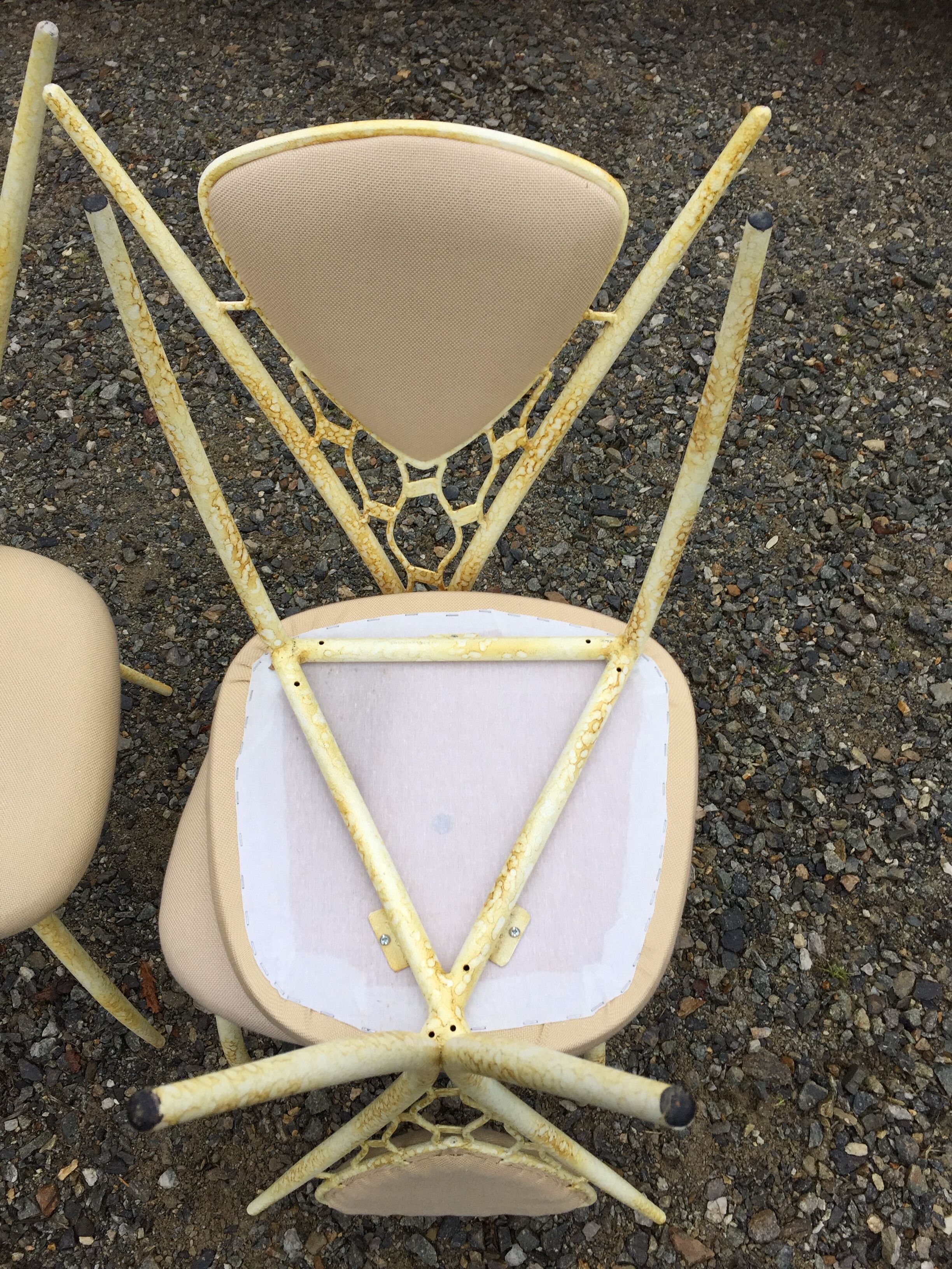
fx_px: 1063
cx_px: 476
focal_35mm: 29
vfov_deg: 61.7
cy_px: 634
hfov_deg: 48.2
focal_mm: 4.15
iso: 50
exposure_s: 1/100
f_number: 2.2
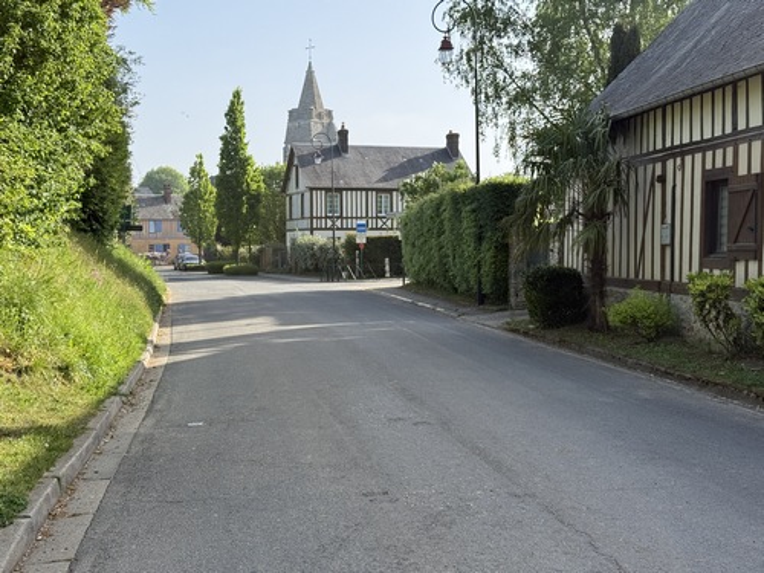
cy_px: 286
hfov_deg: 39.7
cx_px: 382
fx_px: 1059
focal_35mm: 48
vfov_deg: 30.3
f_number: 1.78
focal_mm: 6.76
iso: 100
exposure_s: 1/2577
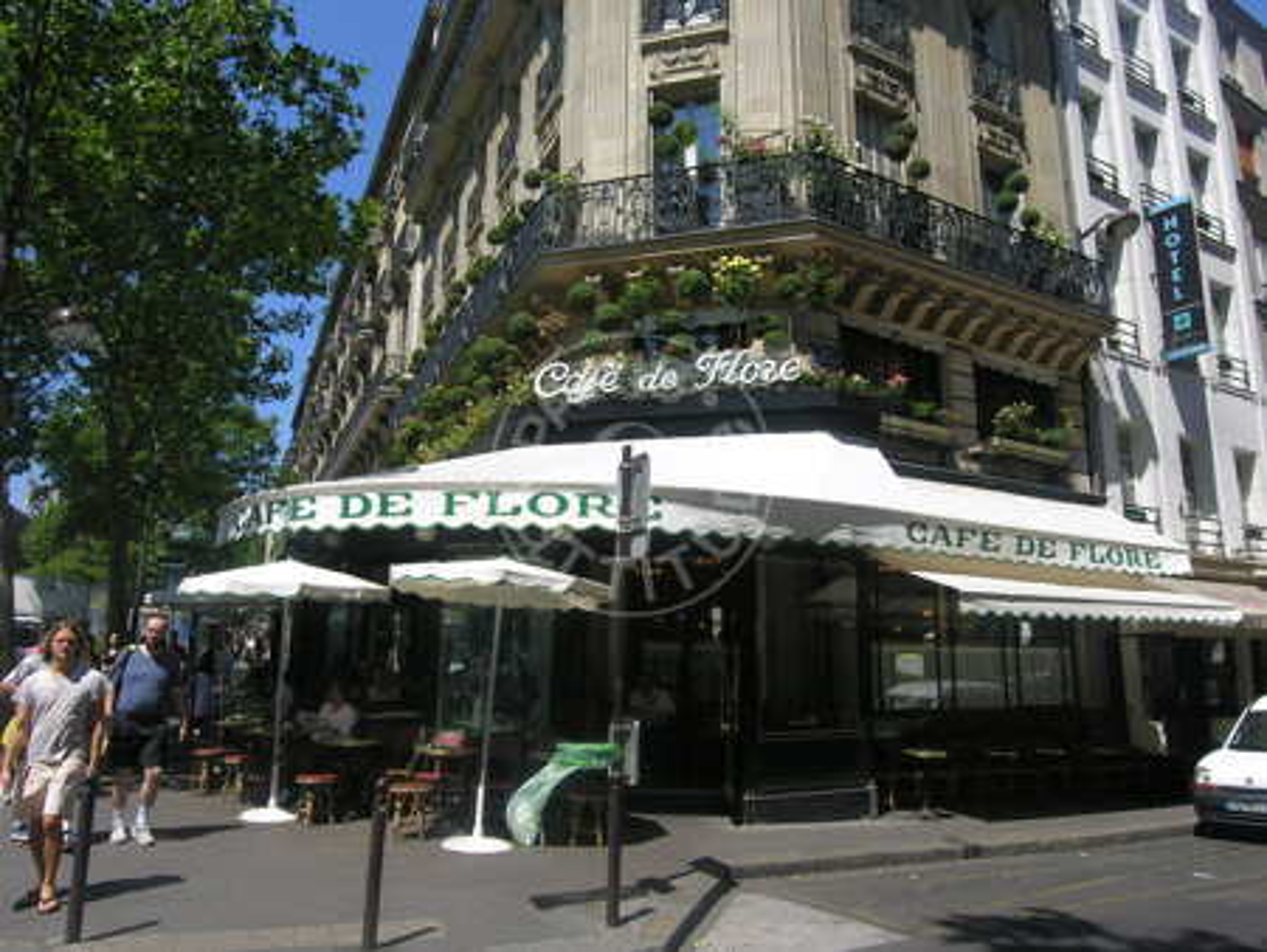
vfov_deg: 53.1
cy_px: 476
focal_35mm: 26
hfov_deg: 67.3
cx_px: 634
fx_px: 952
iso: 50
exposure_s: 1/241
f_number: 5.9
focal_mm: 6.5
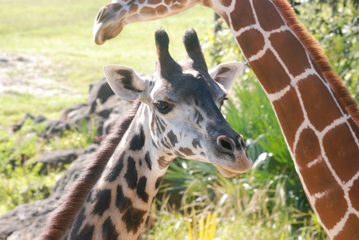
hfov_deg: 10.1
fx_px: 2022
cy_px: 120
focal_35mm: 202
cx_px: 180
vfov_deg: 6.8
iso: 400
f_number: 8
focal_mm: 135
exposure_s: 1/160
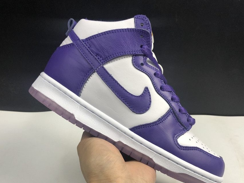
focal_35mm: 33
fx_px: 233
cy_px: 103
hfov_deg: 55.3
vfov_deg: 42.9
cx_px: 129
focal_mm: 4
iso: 32
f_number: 1.8
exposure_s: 1/50
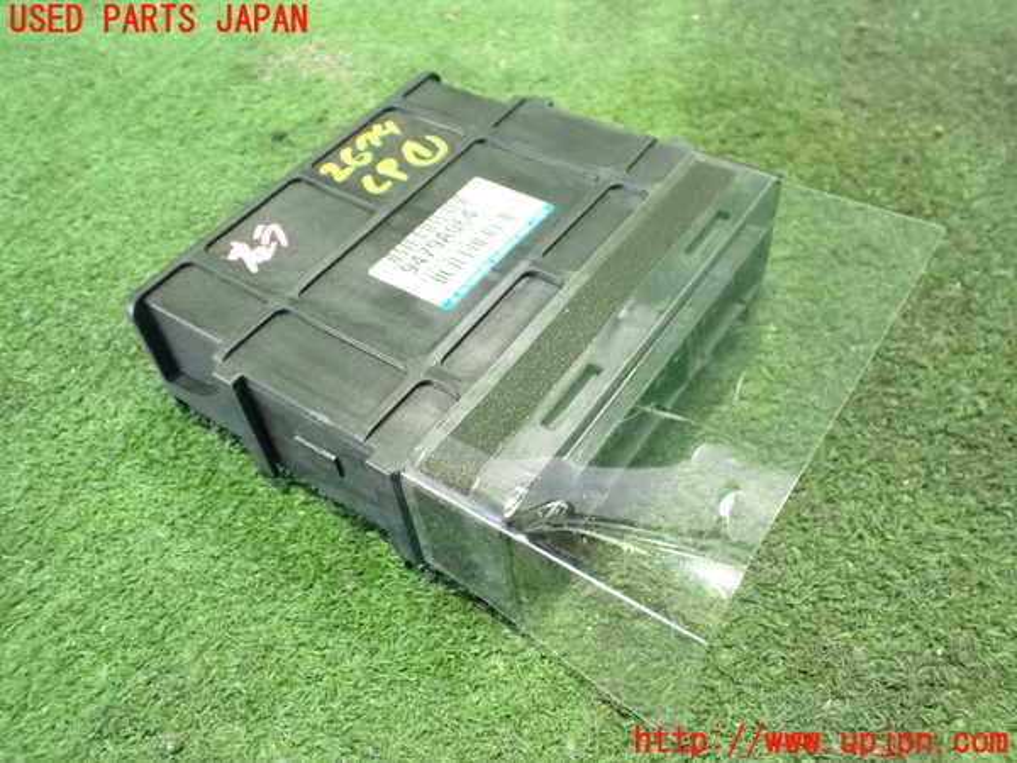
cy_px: 382
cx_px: 508
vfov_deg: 46.8
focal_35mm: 30
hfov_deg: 60.0
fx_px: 881
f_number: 2.3
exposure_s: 1/30
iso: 1600
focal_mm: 5.4
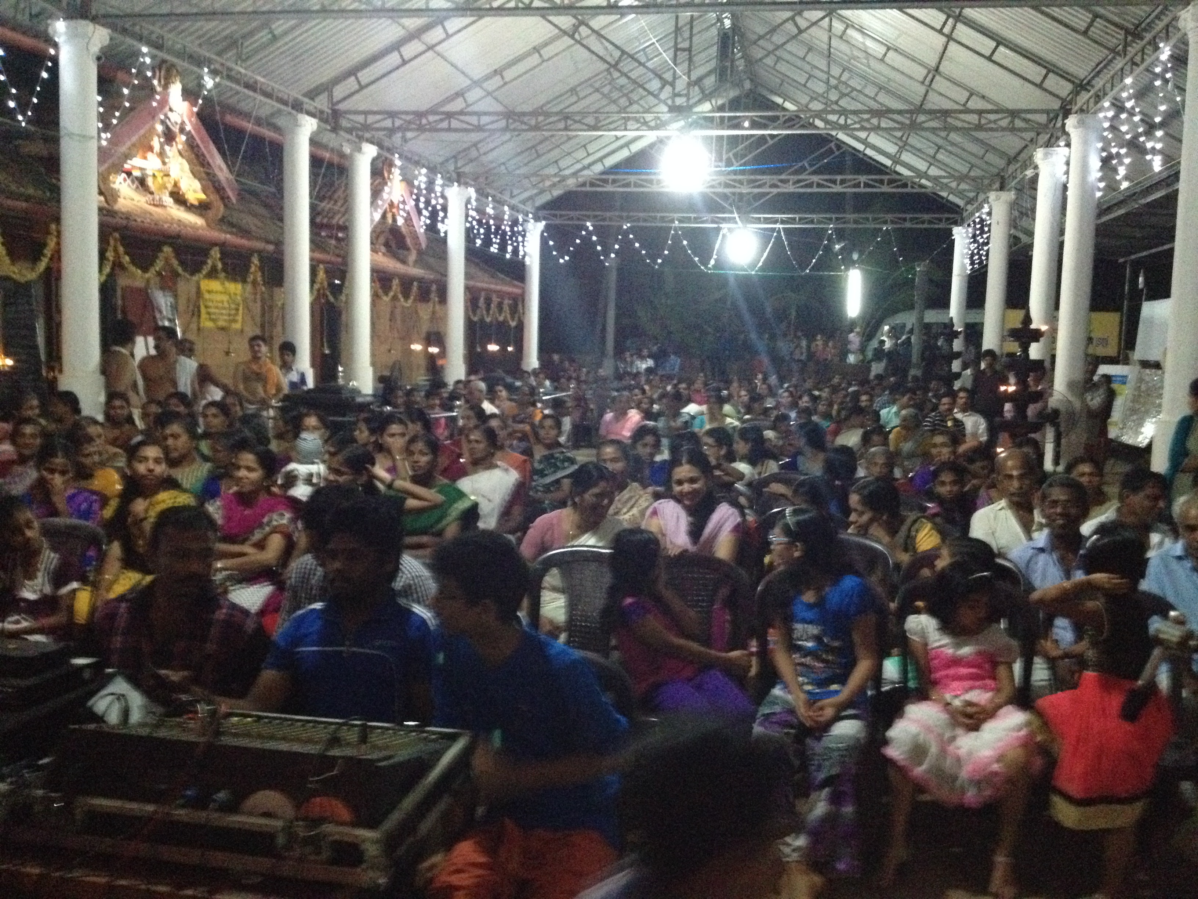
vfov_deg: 40.7
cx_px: 599
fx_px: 1211
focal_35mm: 35
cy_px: 450
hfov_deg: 52.6
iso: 800
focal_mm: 4.28
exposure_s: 1/15
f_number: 2.4
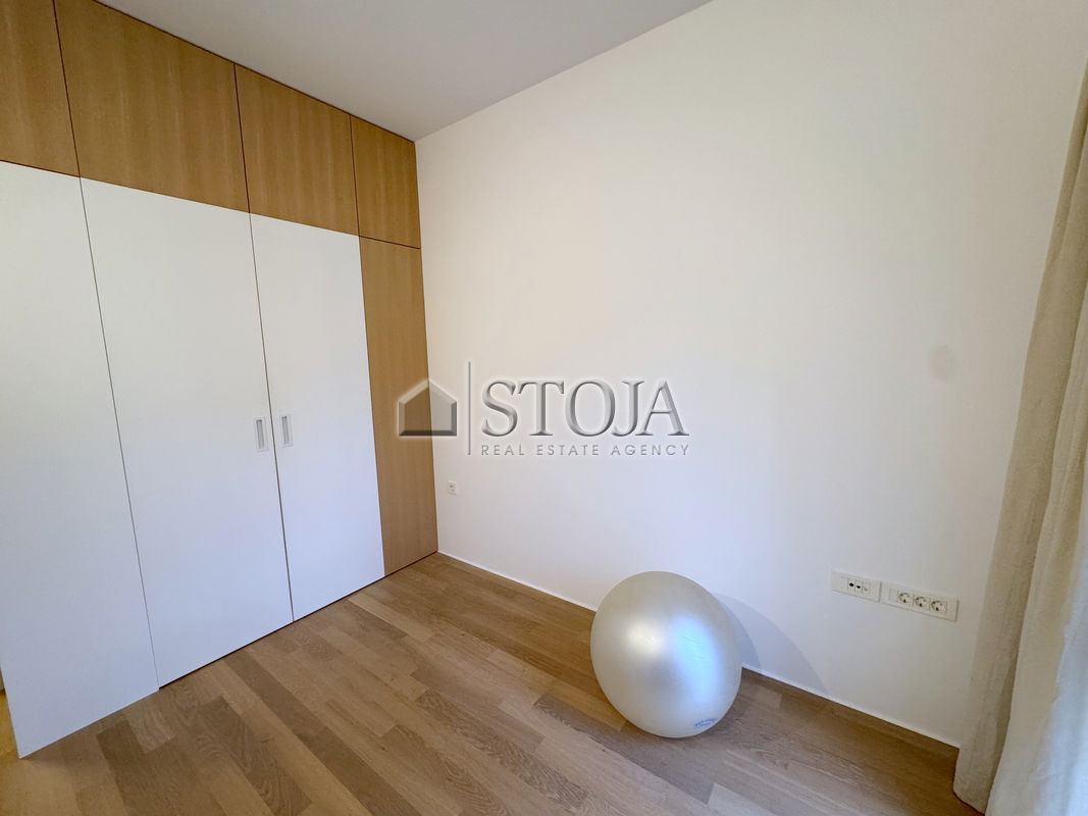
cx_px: 544
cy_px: 408
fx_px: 440
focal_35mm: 14
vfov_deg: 85.7
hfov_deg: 102.1
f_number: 2.2
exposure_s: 1/100
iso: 250
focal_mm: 2.22
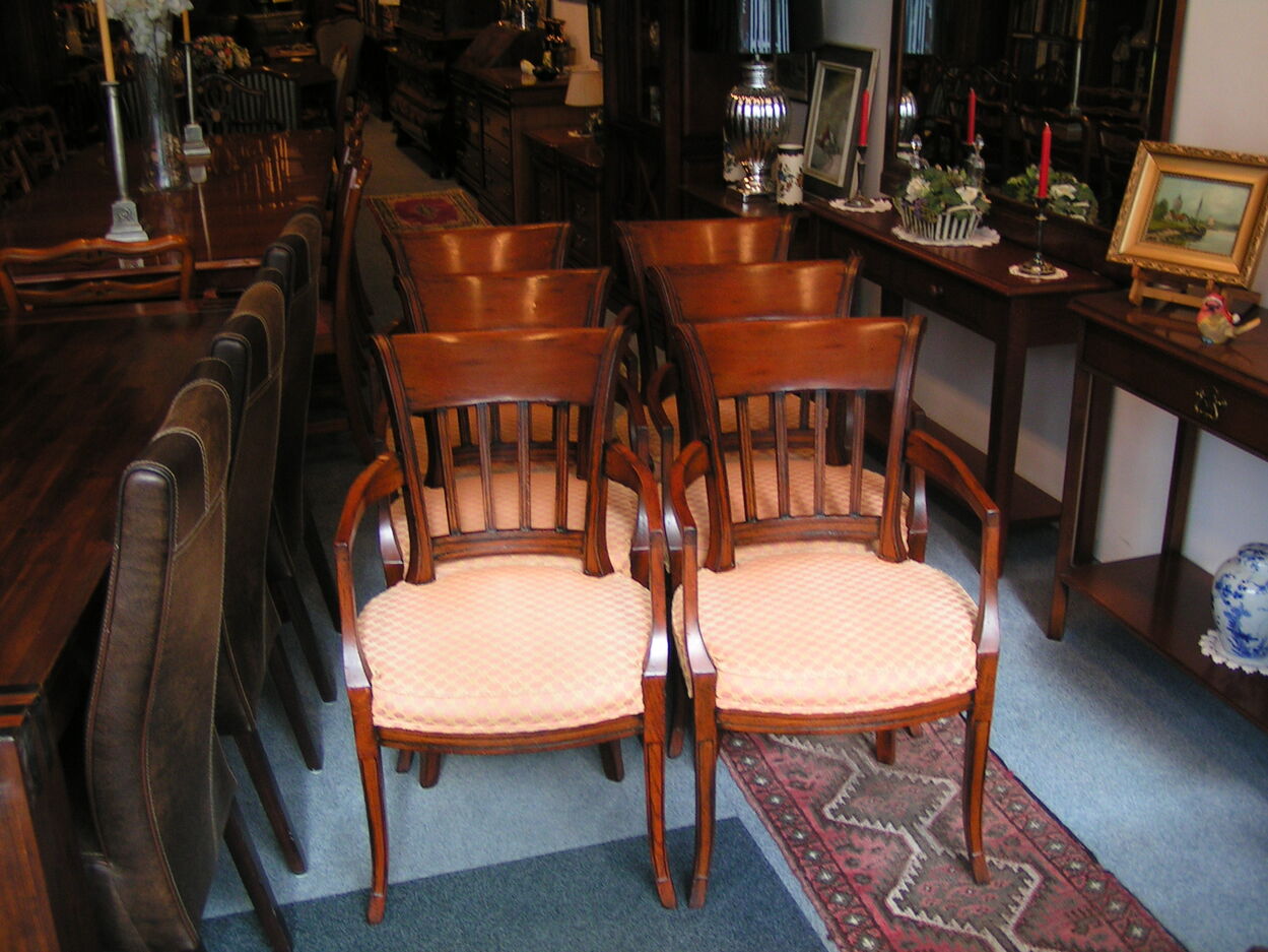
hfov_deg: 63.4
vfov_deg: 49.8
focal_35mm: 28
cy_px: 476
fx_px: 1026
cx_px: 634
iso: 80
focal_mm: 4.4
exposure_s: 1/40
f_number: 2.8
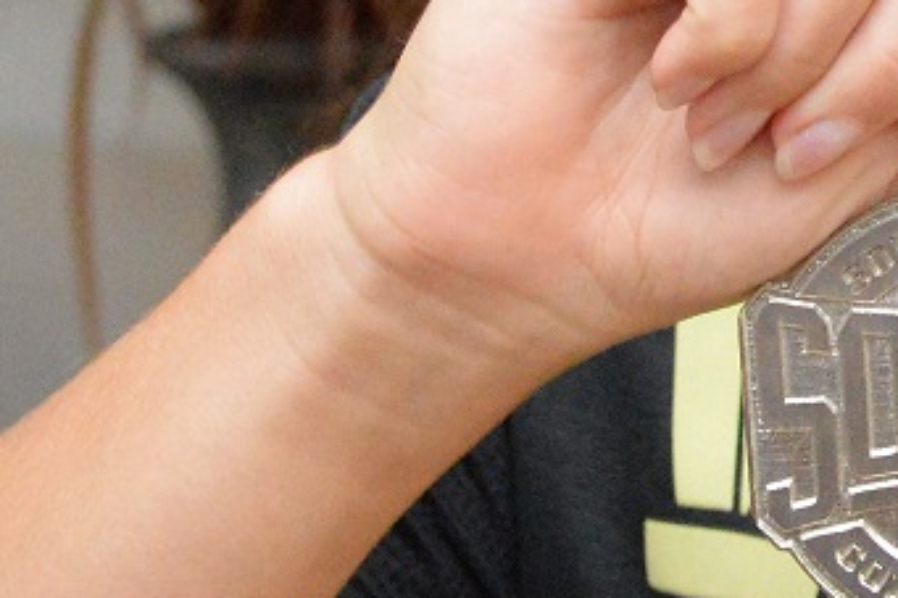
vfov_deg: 7.4
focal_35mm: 182
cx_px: 1438
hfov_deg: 10.8
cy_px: -241
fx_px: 4537
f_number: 4.5
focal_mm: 30
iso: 3200
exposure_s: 1/30
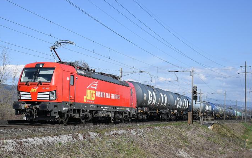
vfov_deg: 22.0
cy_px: 93
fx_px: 405
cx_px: 124
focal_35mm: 59
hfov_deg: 34.6
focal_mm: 34
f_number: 5.6
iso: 200
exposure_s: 1/1250
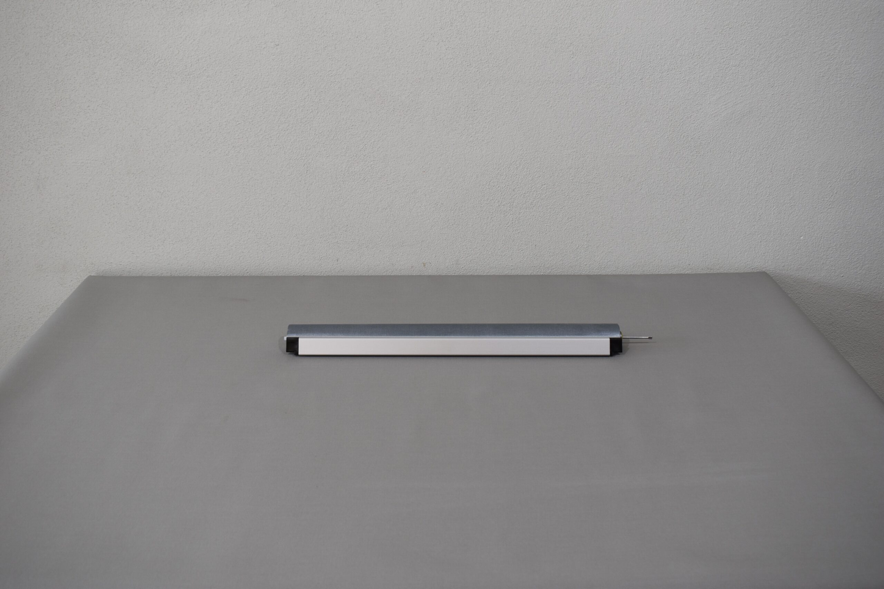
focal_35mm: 36
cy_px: 294
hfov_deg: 53.1
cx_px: 442
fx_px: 884
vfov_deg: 36.9
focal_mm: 24
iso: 220
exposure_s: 1/125
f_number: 5.6
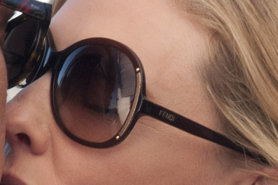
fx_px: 7540
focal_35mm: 978
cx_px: 501
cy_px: 384
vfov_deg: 1.4
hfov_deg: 2.1
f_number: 6.3
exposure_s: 1/640
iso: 320
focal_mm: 85
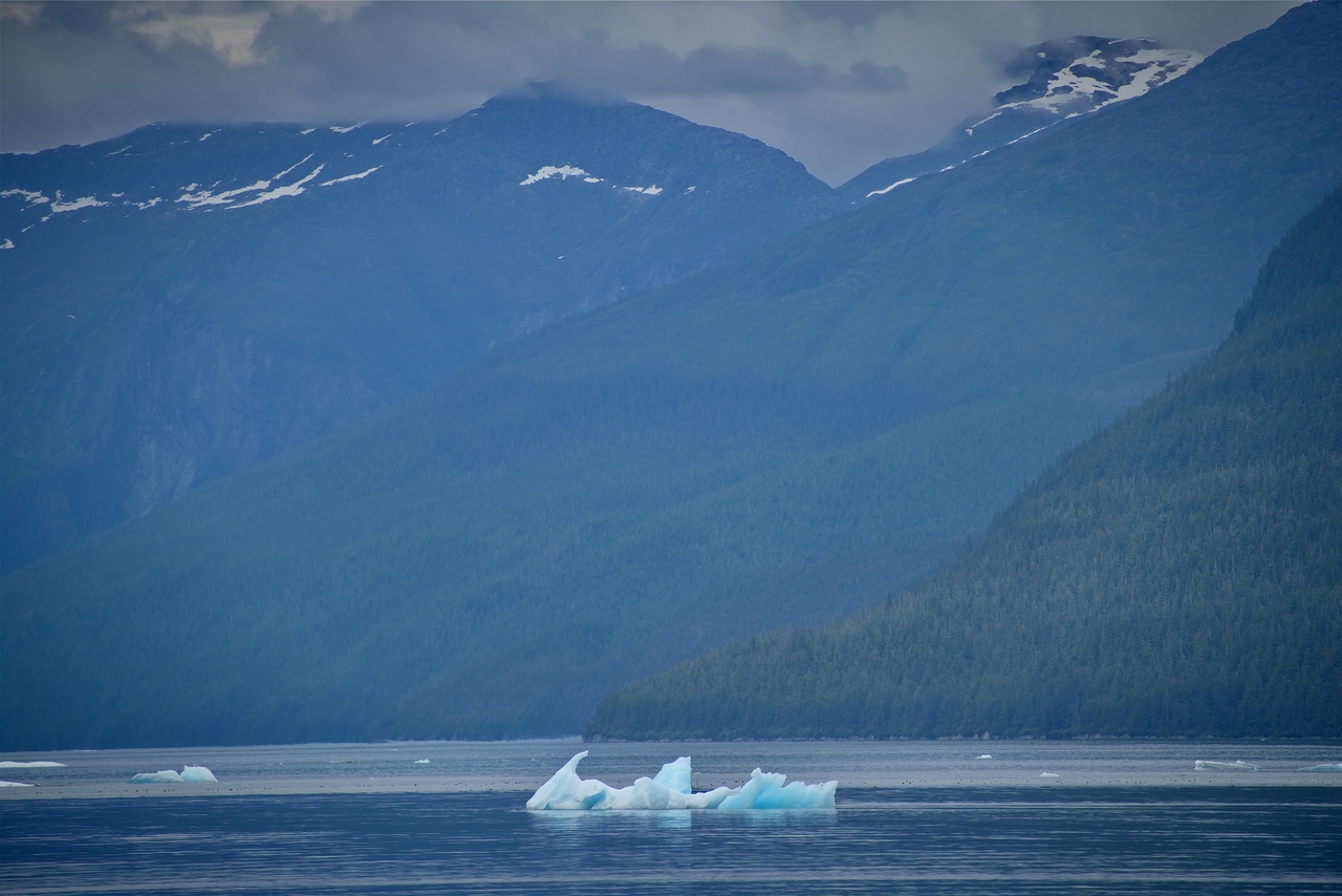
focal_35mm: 300
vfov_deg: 4.6
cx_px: 671
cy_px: 448
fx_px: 11185
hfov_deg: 6.9
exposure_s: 1/640
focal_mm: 300
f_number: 5.6
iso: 220
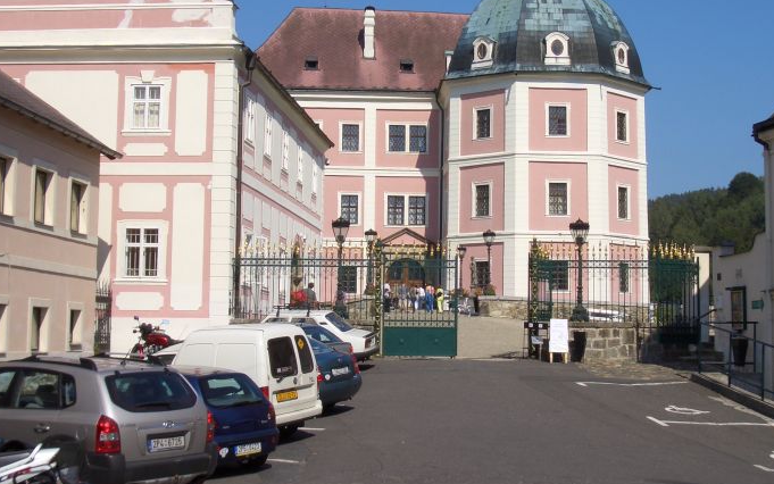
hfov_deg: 33.4
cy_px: 169
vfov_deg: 21.2
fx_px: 1287
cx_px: 444
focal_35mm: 61
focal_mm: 8.2
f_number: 5
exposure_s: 1/500
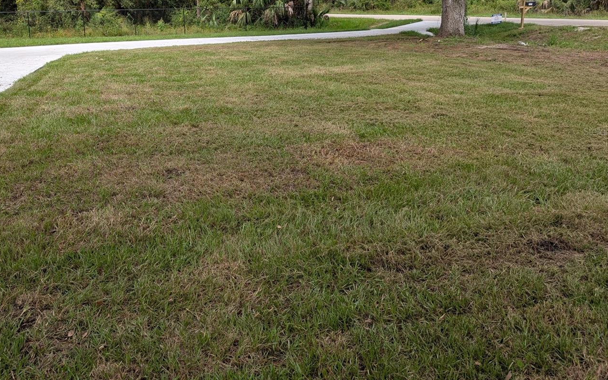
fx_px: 530
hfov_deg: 59.2
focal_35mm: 32
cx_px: 247
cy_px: 131
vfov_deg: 39.0
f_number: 1.68
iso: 21
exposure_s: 1/437
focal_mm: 6.9
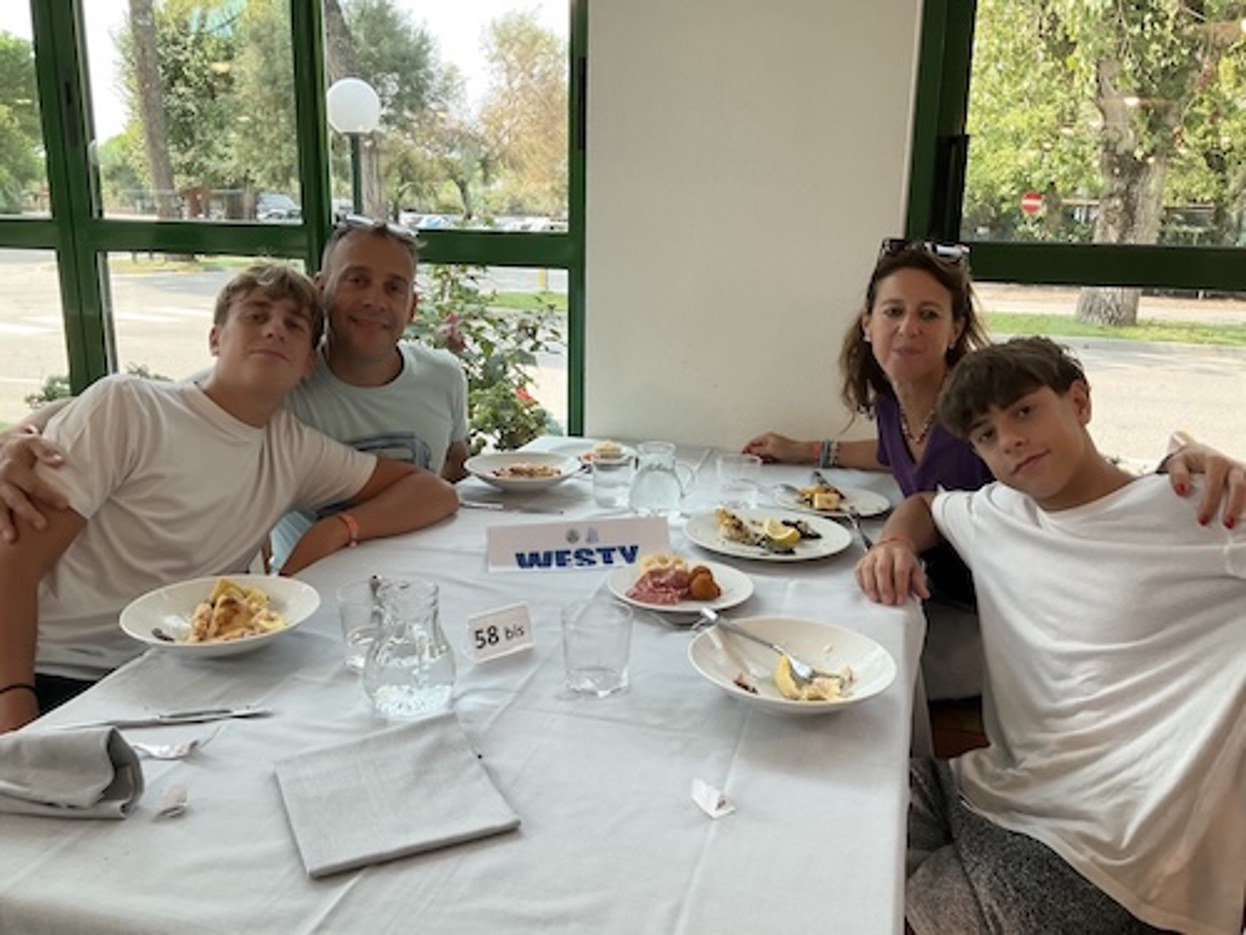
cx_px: 623
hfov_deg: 61.7
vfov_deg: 48.2
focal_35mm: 29
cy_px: 468
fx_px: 1044
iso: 64
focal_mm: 3
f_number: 1.8
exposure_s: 1/122
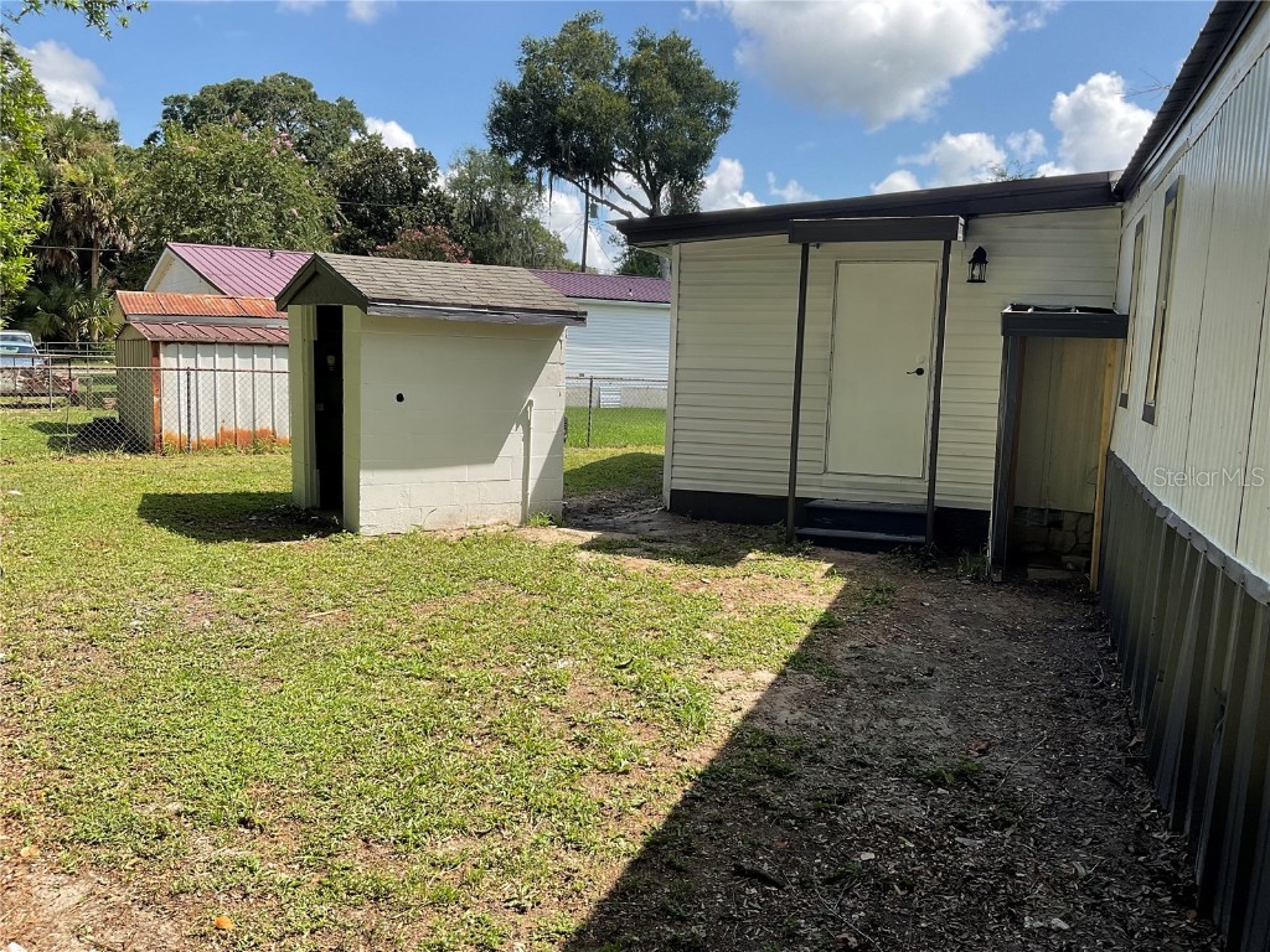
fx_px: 1064
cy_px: 476
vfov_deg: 48.2
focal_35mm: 29
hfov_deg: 61.7
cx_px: 635
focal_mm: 3
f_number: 1.8
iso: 16
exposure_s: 1/1015
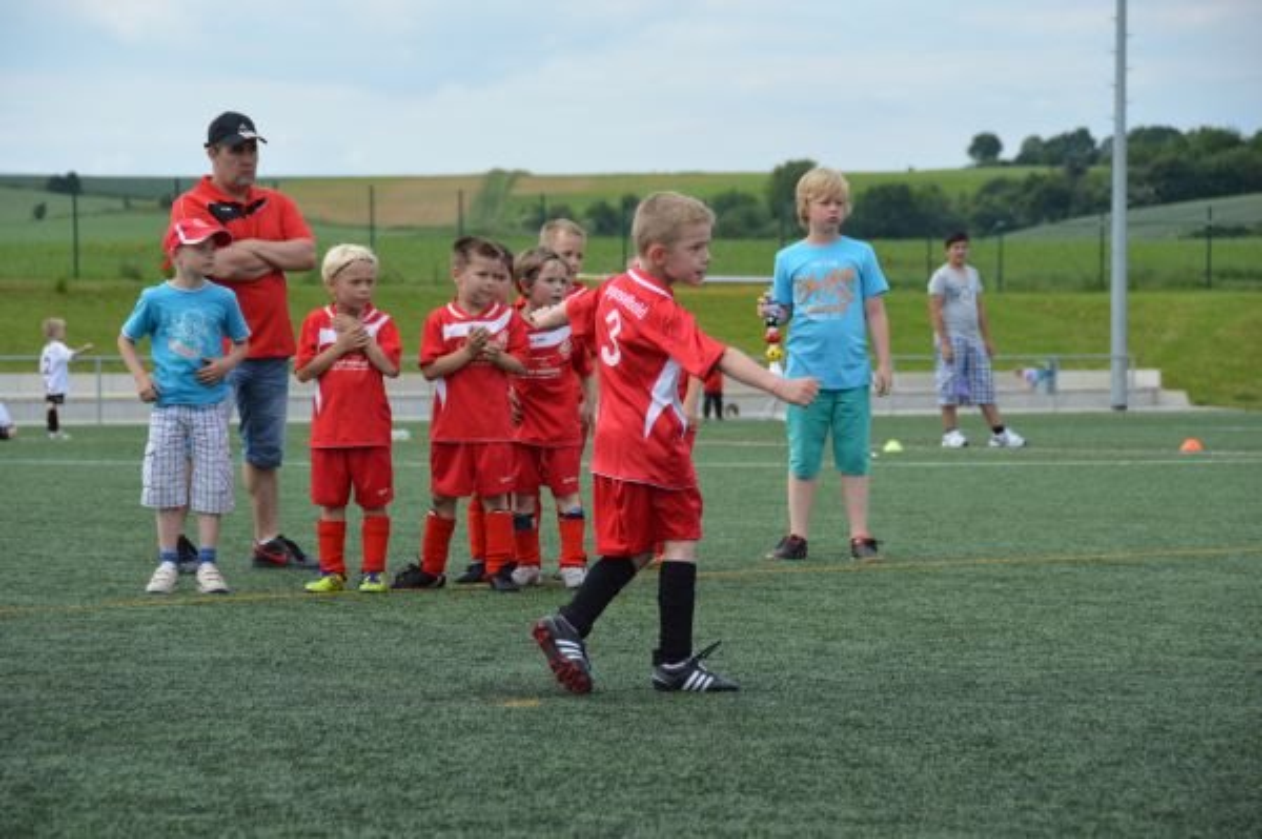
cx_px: 631
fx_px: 4991
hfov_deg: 14.4
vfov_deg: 9.6
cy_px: 420
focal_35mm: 142
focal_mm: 95
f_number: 5.3
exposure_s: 1/1250
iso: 400
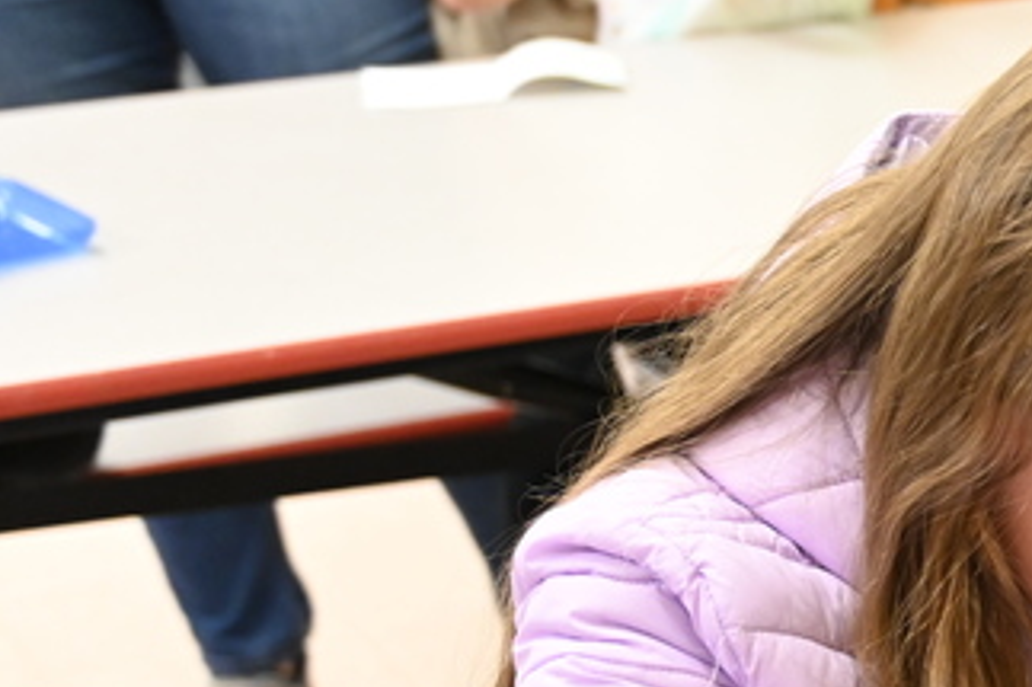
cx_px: 1633
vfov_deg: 10.5
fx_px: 3725
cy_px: 490
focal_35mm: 130
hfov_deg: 14.5
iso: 3200
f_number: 4
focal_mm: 41
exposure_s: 1/60
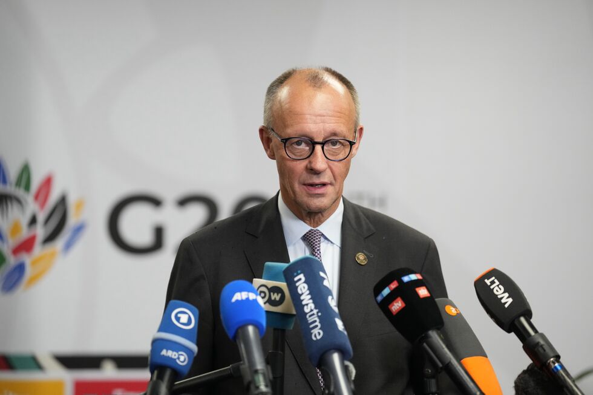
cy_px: 198
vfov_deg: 10.2
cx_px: 296
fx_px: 2207
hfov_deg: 15.3
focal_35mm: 134
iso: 3200
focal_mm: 134
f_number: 2.8
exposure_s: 1/640
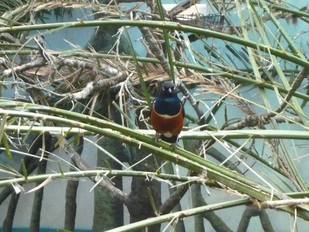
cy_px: 116
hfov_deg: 12.3
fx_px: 1428
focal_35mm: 160
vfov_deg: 9.3
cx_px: 154
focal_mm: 16.5
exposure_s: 1/25
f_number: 5.1
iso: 800
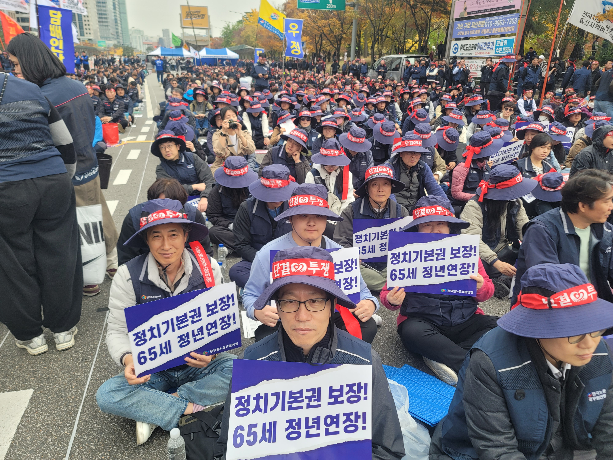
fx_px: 443
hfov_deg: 69.4
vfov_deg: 54.9
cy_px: 230
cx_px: 306
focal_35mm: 25
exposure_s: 1/120
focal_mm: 7
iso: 25
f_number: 1.8
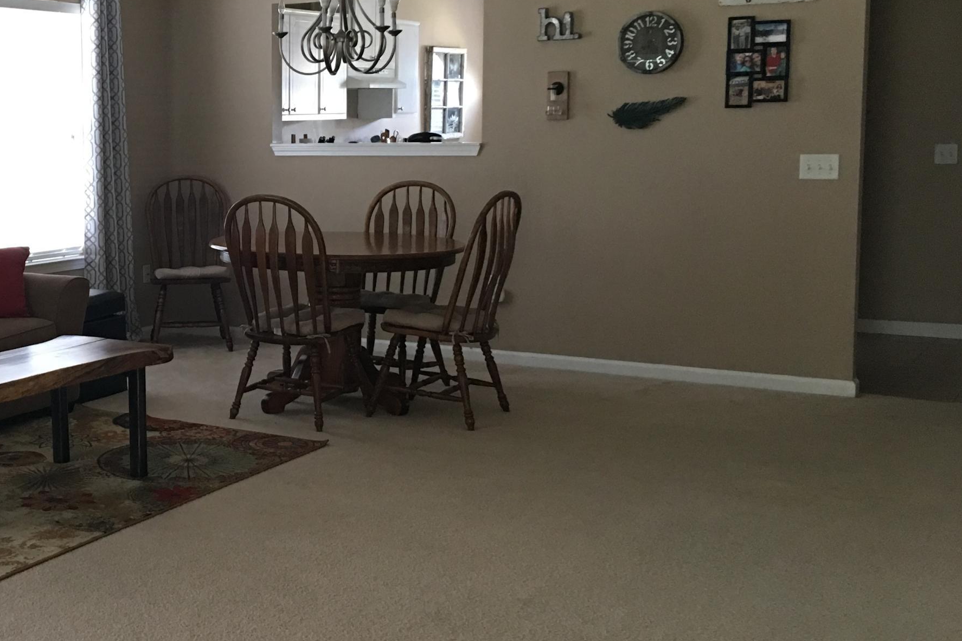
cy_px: 272
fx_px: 1363
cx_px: 160
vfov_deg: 26.5
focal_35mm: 51
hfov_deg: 37.2
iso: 100
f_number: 2.2
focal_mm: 4.15
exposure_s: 1/15
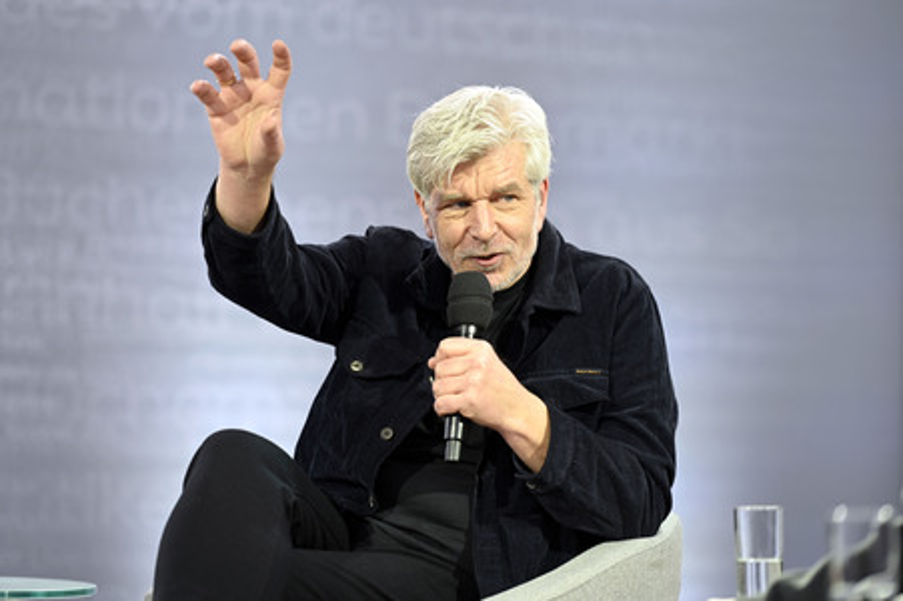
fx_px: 4136
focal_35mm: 165
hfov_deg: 12.5
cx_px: 452
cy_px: 300
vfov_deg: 8.3
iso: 400
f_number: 2.8
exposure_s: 1/500
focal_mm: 165
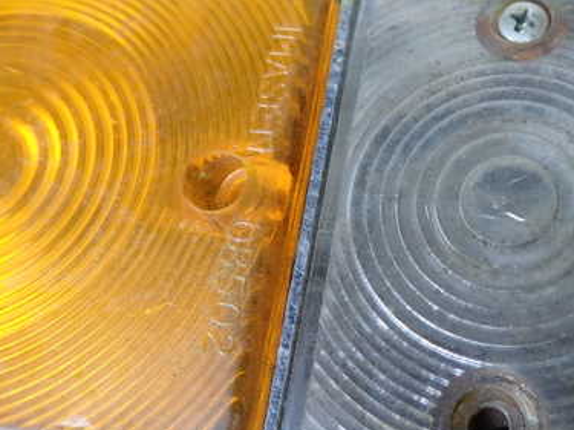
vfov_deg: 35.9
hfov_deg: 45.4
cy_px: 208
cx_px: 422
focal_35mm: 40
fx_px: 663
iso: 125
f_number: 2
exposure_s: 1/60
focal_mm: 4.5
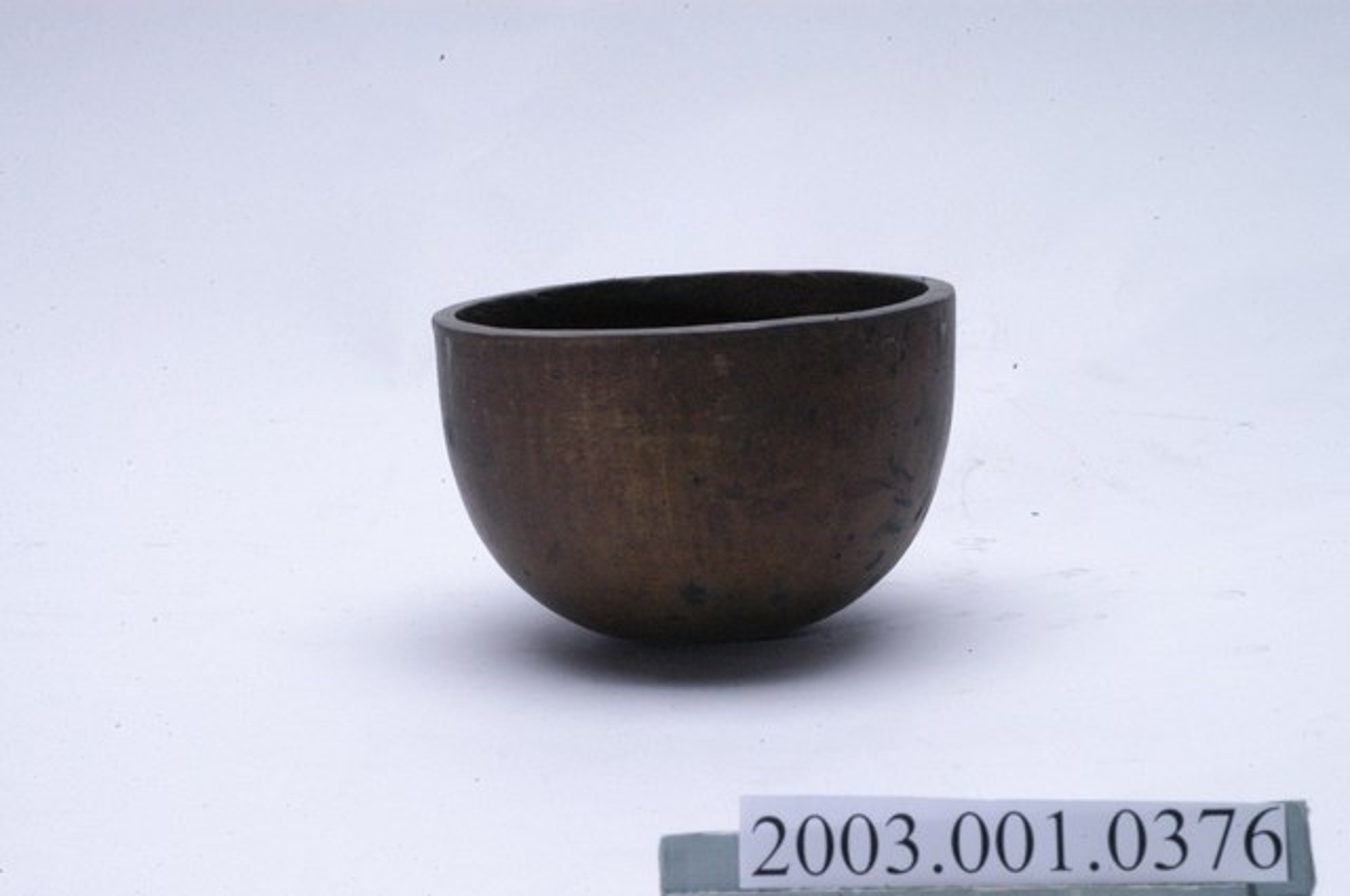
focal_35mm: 90
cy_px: 448
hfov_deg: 22.6
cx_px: 675
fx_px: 3371
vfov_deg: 15.1
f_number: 32
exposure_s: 1/125
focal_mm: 60
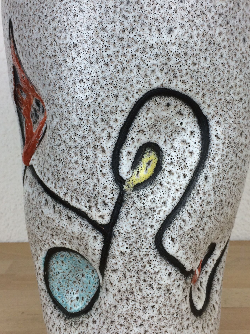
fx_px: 481
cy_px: 168
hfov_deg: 29.1
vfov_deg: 38.2
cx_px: 138
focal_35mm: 50
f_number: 2.2
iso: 50
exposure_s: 1/100
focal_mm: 4.15
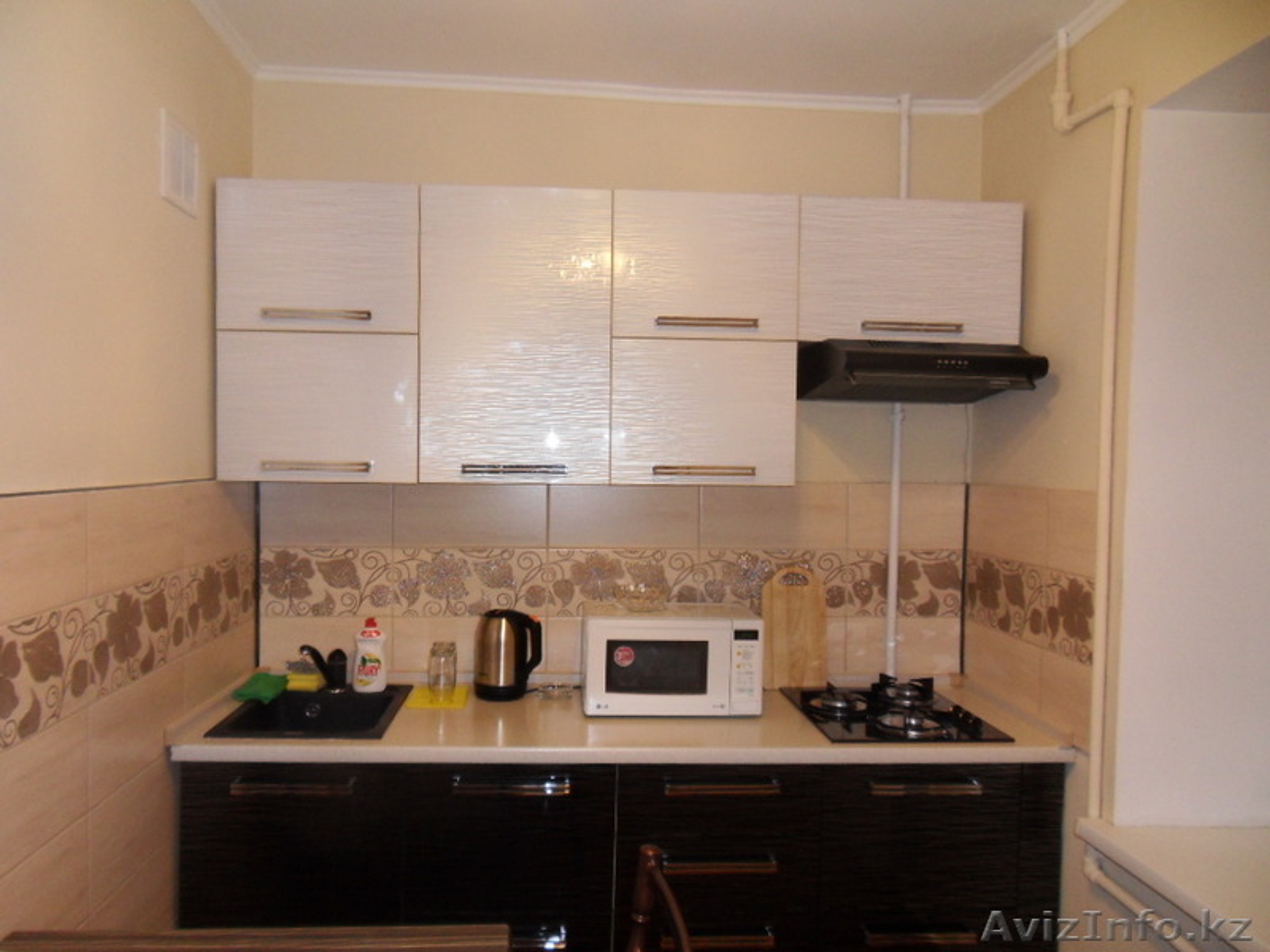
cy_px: 476
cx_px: 635
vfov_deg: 56.8
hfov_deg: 71.6
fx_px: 881
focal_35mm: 24
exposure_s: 1/30
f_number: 3.3
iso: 200
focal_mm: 4.2
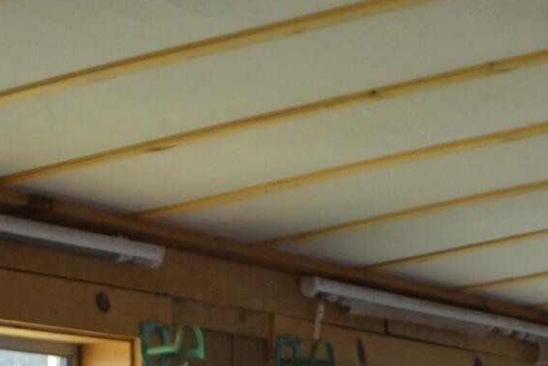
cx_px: 859
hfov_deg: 13.5
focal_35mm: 142
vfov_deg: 9.2
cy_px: 649
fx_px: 2161
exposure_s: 1/80
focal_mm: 18
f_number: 4.5
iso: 400
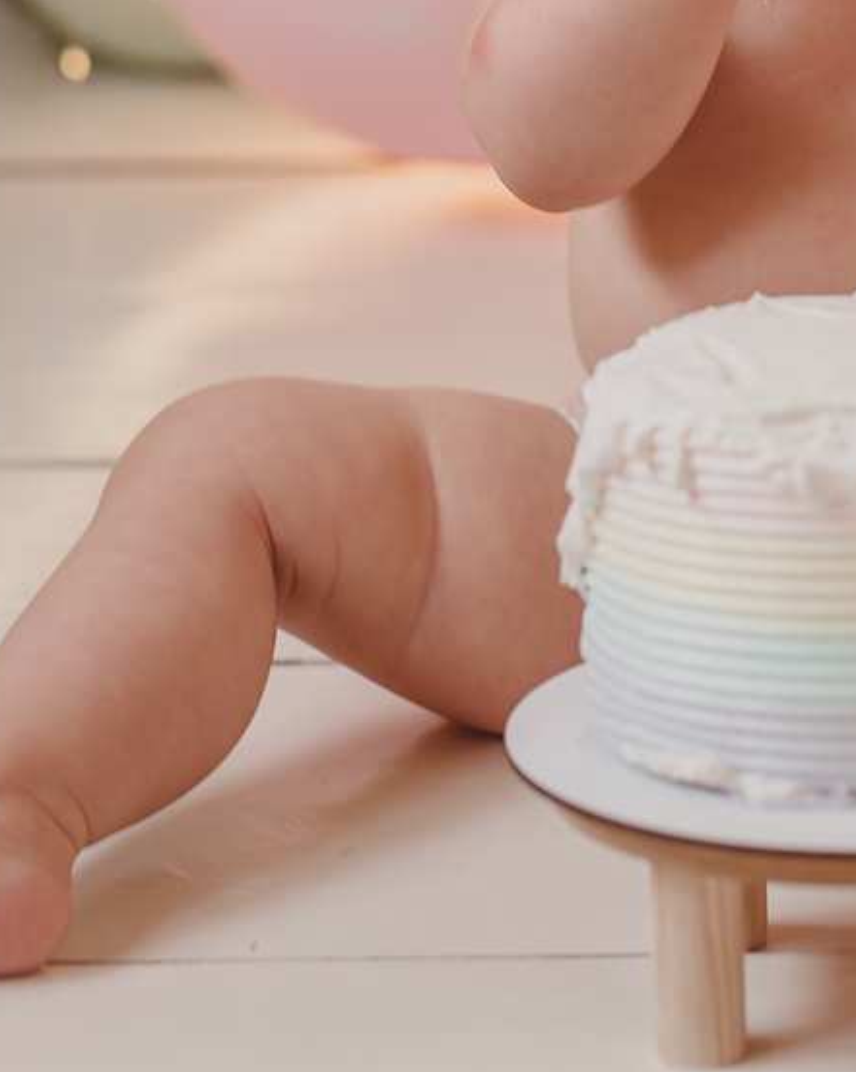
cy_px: -219
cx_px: 798
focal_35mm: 153
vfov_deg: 12.3
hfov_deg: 10.0
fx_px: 4849
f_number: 2.2
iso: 100
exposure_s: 1/80
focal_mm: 50
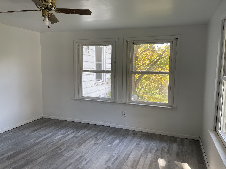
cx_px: 113
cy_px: 84
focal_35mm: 26
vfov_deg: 53.1
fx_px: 170
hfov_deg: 67.3
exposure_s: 1/121
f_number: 1.6
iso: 80
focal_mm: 5.1
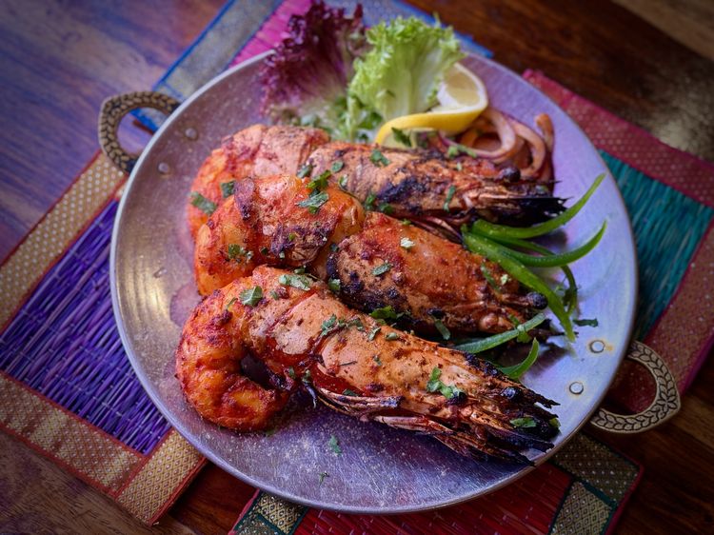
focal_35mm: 48
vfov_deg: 30.2
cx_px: 357
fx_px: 990
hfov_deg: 39.7
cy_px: 268
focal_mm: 6.76
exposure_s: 1/50
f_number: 1.78
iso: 160
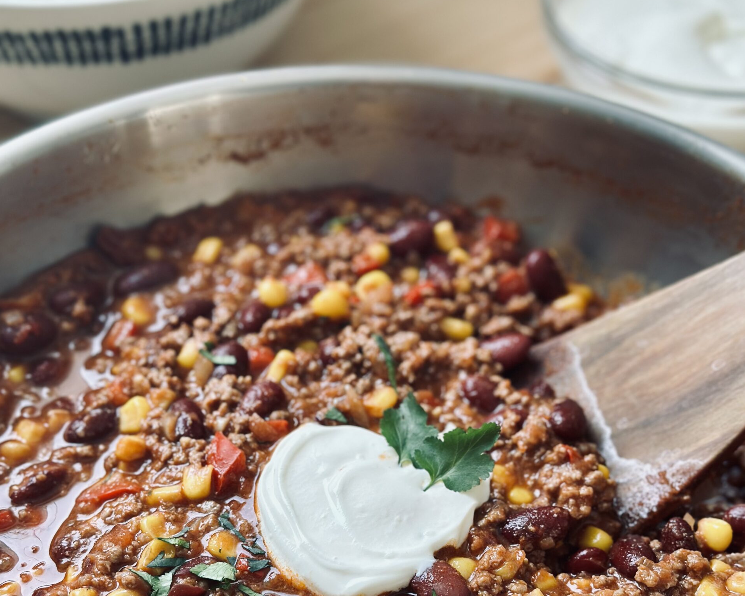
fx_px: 1389
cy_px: 490
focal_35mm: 63
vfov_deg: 23.8
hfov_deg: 30.0
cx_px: 374
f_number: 1.78
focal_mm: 6.86
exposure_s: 1/97
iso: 125
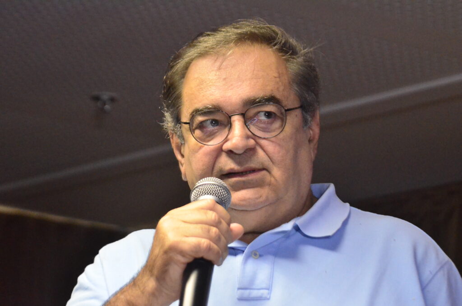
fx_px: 1825
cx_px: 231
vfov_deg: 9.6
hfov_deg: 14.4
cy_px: 153
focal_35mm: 142
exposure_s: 1/320
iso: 6400
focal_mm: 95
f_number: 7.1
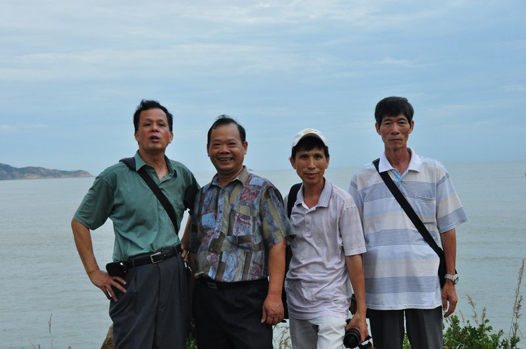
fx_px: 1094
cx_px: 263
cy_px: 174
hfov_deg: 27.0
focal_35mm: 75
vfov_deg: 18.1
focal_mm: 50
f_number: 9
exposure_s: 1/30
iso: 1250
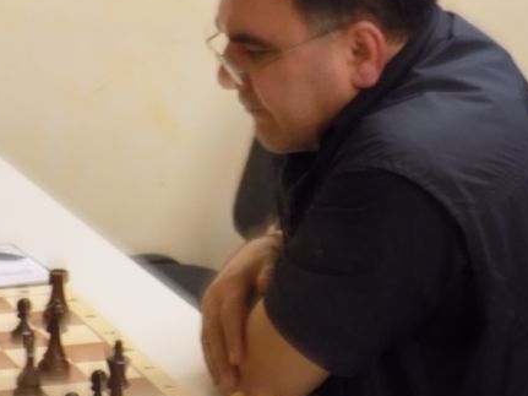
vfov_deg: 9.3
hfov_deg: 12.4
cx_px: 309
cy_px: 179
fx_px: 2425
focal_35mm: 159
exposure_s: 1/20
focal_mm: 19.1
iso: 400
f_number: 4.7
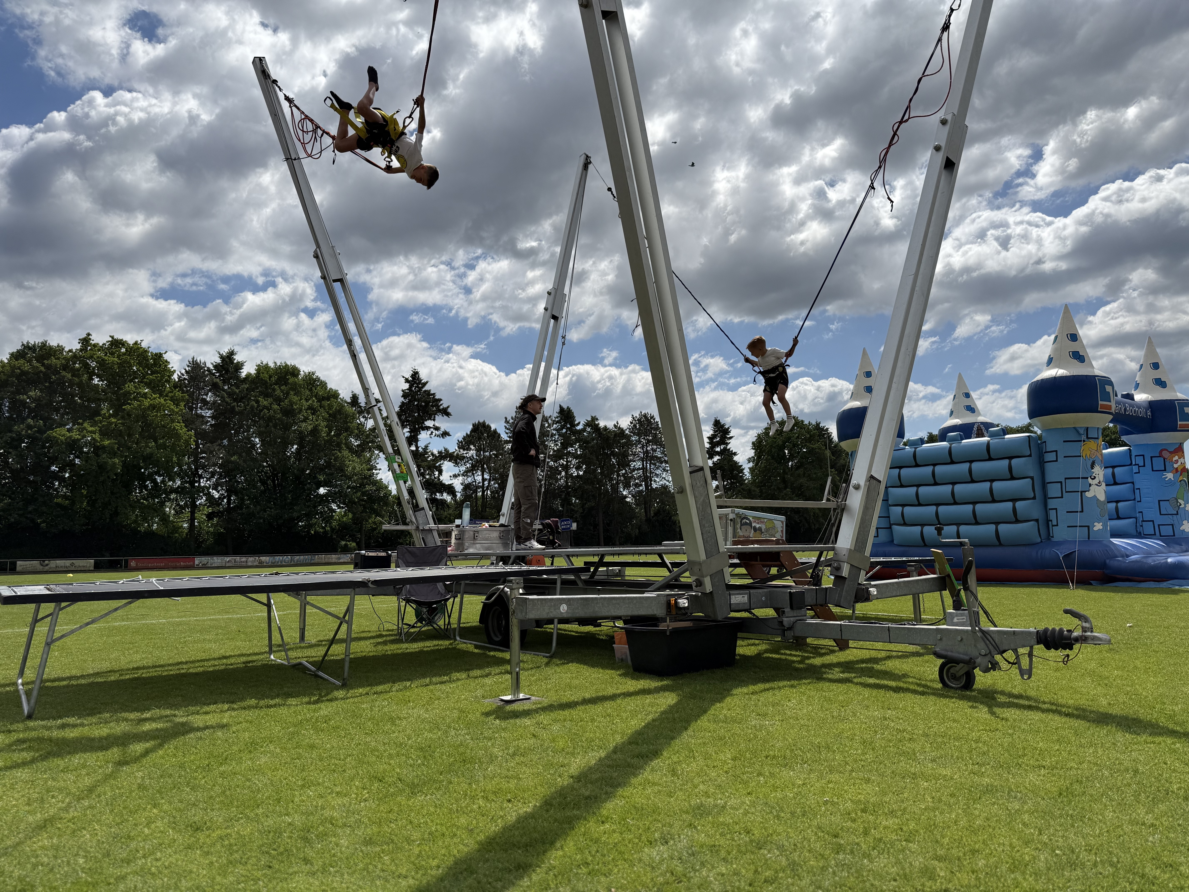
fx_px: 824
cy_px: 446
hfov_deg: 71.6
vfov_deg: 56.8
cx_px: 594
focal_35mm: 24
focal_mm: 6.76
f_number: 1.78
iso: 80
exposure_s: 1/11905
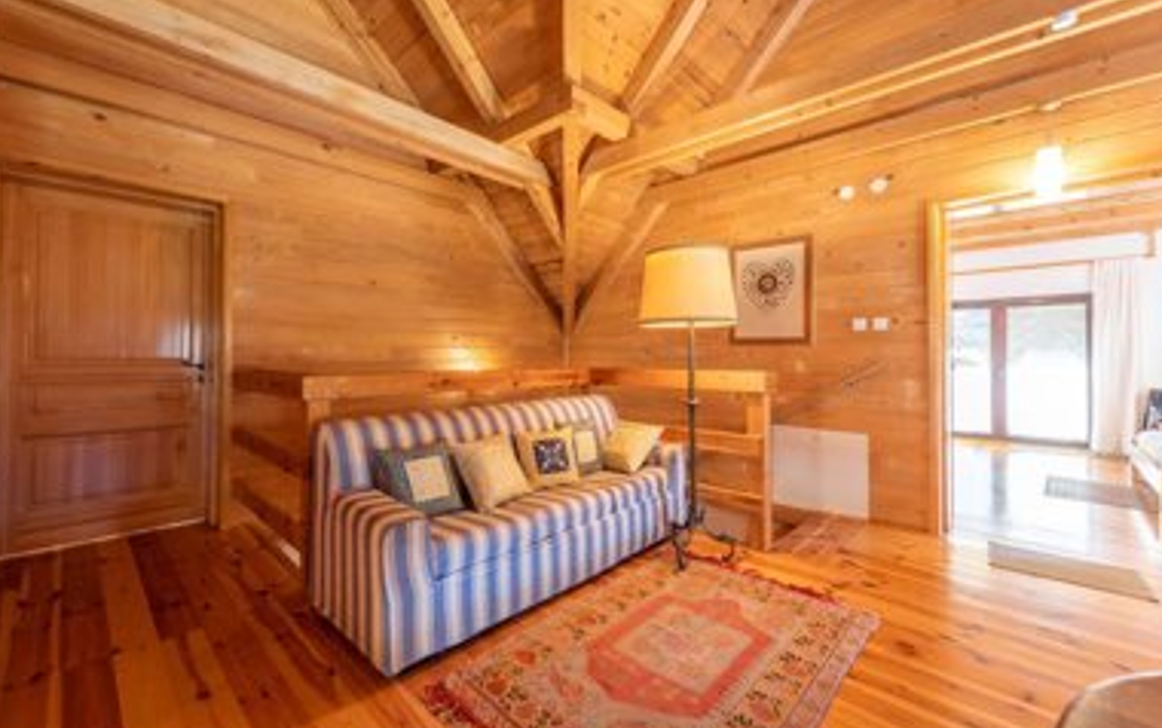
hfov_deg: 101.4
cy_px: 349
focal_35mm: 15
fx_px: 475
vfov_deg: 74.8
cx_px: 572
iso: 100
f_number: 4
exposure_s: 1/3
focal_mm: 14
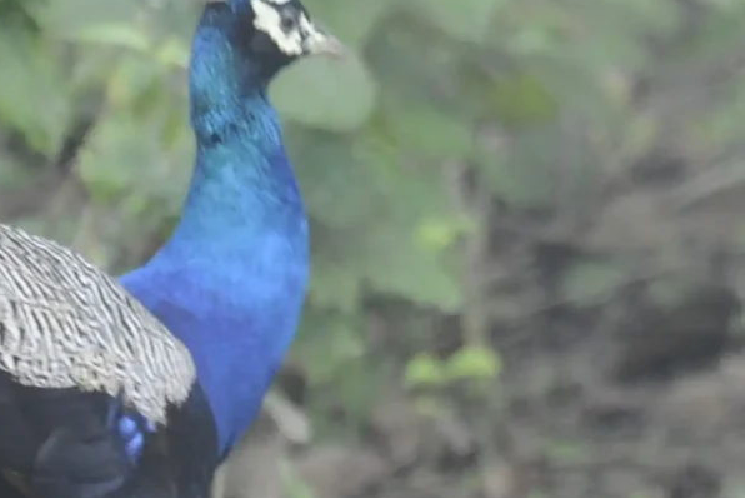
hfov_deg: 1.6
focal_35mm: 1287
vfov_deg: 1.1
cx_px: -235
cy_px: 170
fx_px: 26645
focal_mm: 300
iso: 1250
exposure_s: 1/160
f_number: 6.3
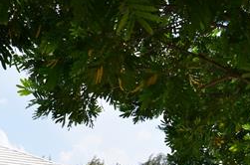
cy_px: 236
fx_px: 596
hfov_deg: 22.6
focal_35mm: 86
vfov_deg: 14.8
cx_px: -8
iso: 100
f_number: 8
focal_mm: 18
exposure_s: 1/250
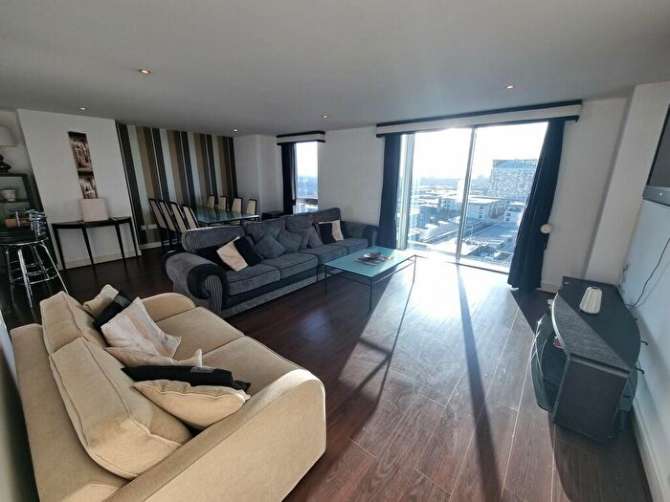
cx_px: 335
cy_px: 251
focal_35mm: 13
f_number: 2.2
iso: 50
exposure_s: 1/153
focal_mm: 2.2
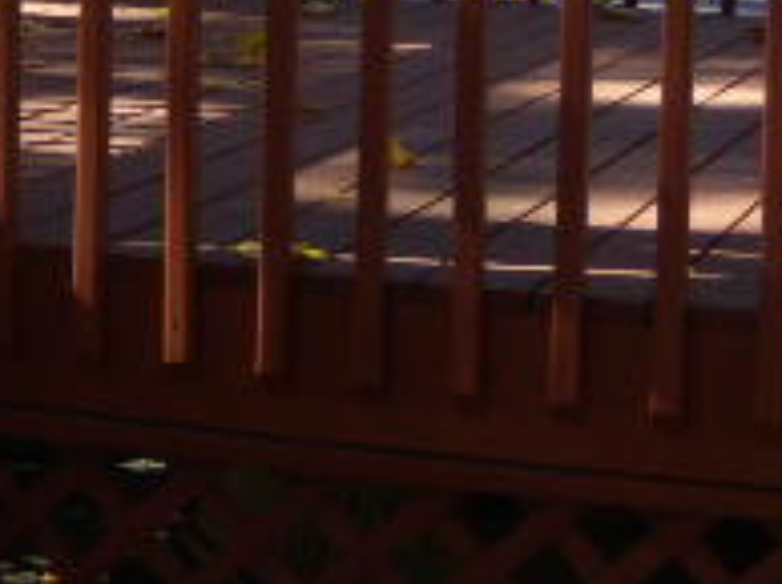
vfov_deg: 11.7
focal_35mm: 119
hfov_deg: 16.3
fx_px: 2685
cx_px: 12
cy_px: -379
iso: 80
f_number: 3.6
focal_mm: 6.4
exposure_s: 1/160
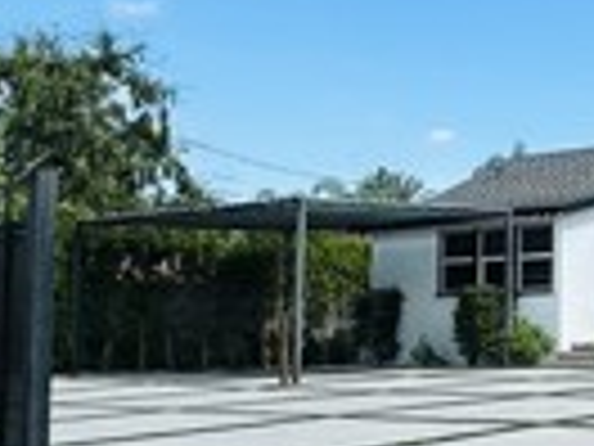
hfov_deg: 25.0
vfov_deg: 21.6
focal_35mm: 68
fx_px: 1167
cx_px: 756
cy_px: 221
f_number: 2.2
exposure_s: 1/1595
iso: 40
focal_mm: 2.22
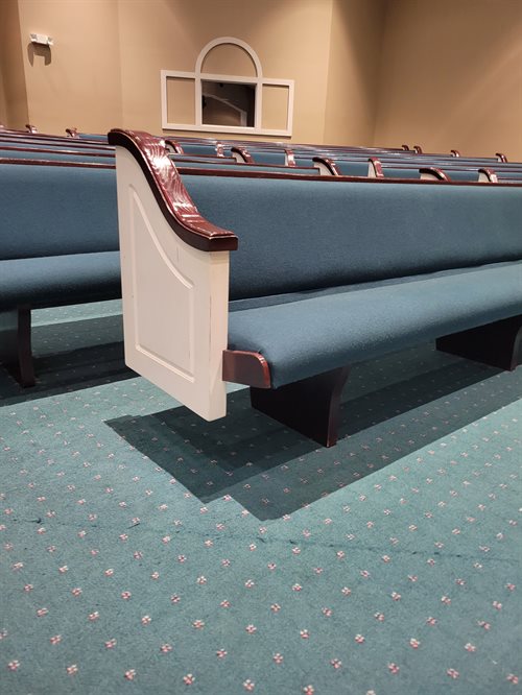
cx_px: 261
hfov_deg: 53.1
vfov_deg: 67.3
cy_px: 348
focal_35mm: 26
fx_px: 522
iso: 640
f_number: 1.8
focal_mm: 5.4
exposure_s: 1/24
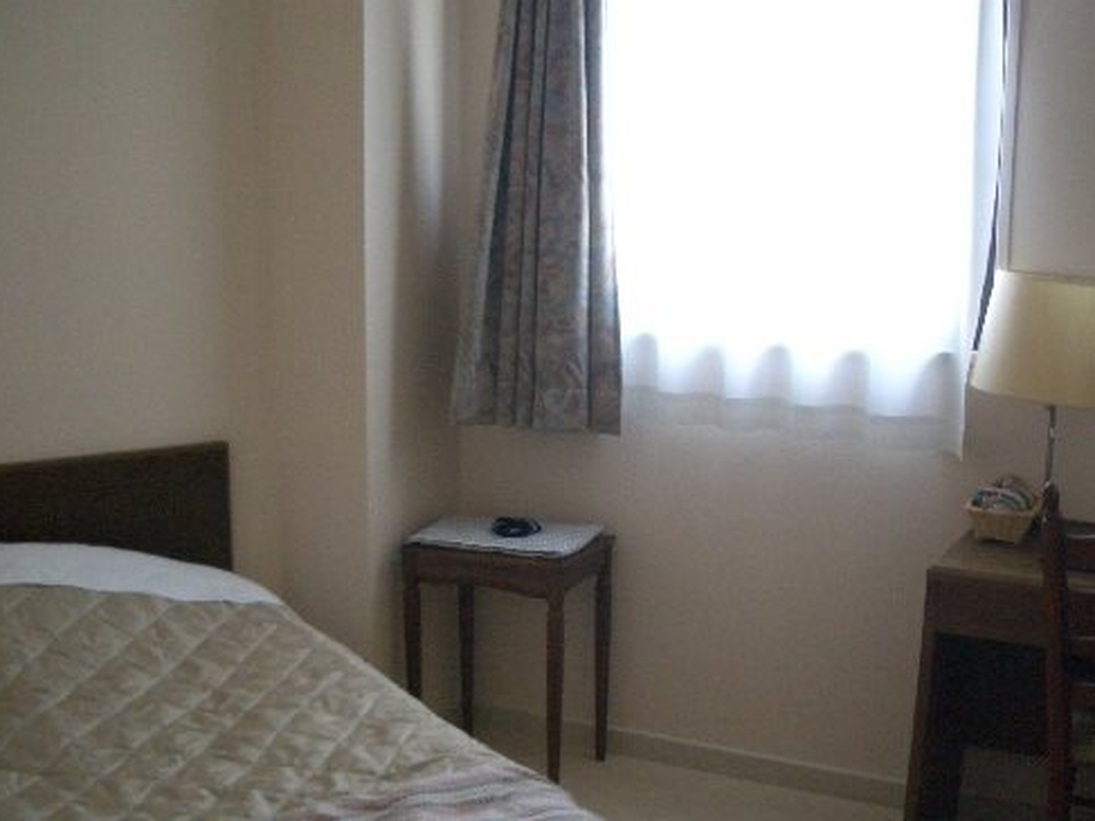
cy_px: 515
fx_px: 1455
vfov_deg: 31.4
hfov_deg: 41.2
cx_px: 600
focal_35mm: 46
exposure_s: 1/100
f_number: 2.6
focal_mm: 5.8
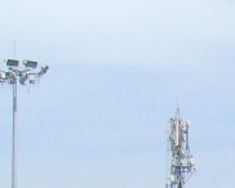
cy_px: 367
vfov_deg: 7.7
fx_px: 1337
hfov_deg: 8.8
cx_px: 625
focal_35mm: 192
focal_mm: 5.8
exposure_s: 1/350
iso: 80
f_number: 7.1
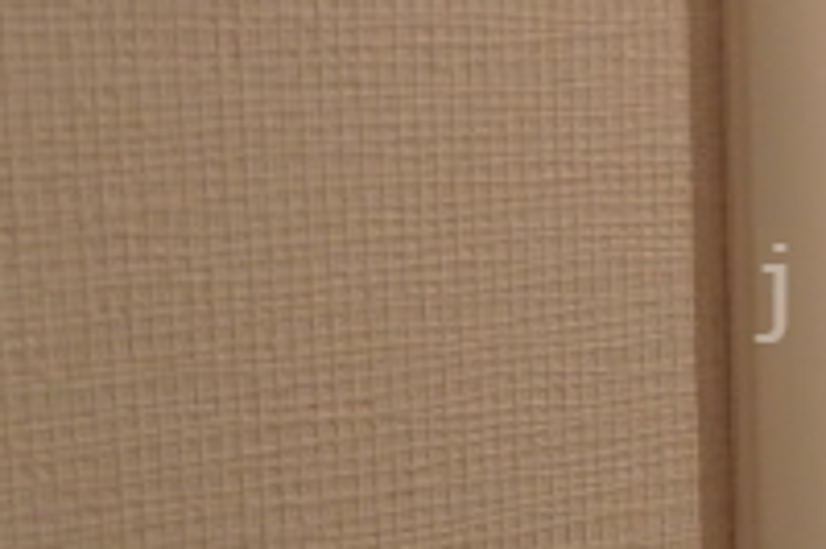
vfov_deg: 19.4
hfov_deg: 25.4
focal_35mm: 70
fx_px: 1605
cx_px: 1037
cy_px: 293
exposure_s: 1/30
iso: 200
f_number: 3.5
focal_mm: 3.7
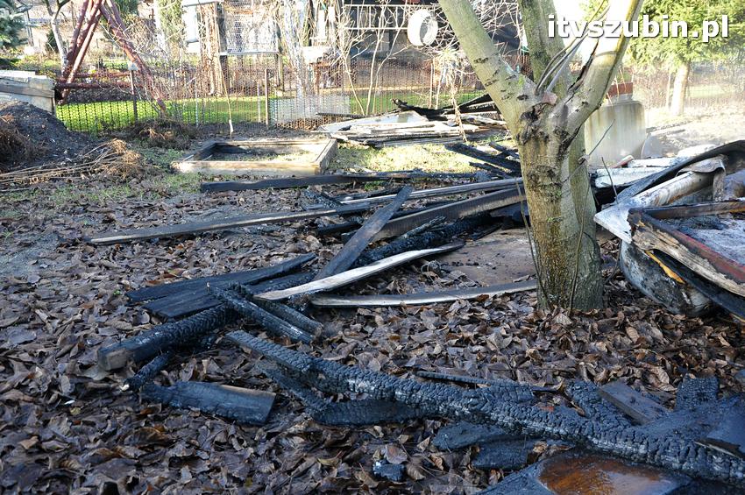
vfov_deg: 35.4
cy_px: 248
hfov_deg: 51.3
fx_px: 775
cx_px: 372
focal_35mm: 38
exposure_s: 1/200
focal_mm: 25
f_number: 7.1
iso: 1000
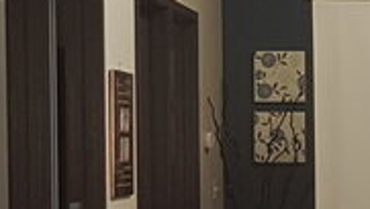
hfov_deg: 16.4
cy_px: 289
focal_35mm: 125
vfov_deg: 9.5
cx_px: 446
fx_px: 1227
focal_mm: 4.2
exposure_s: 1/60
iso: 64
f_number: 1.7
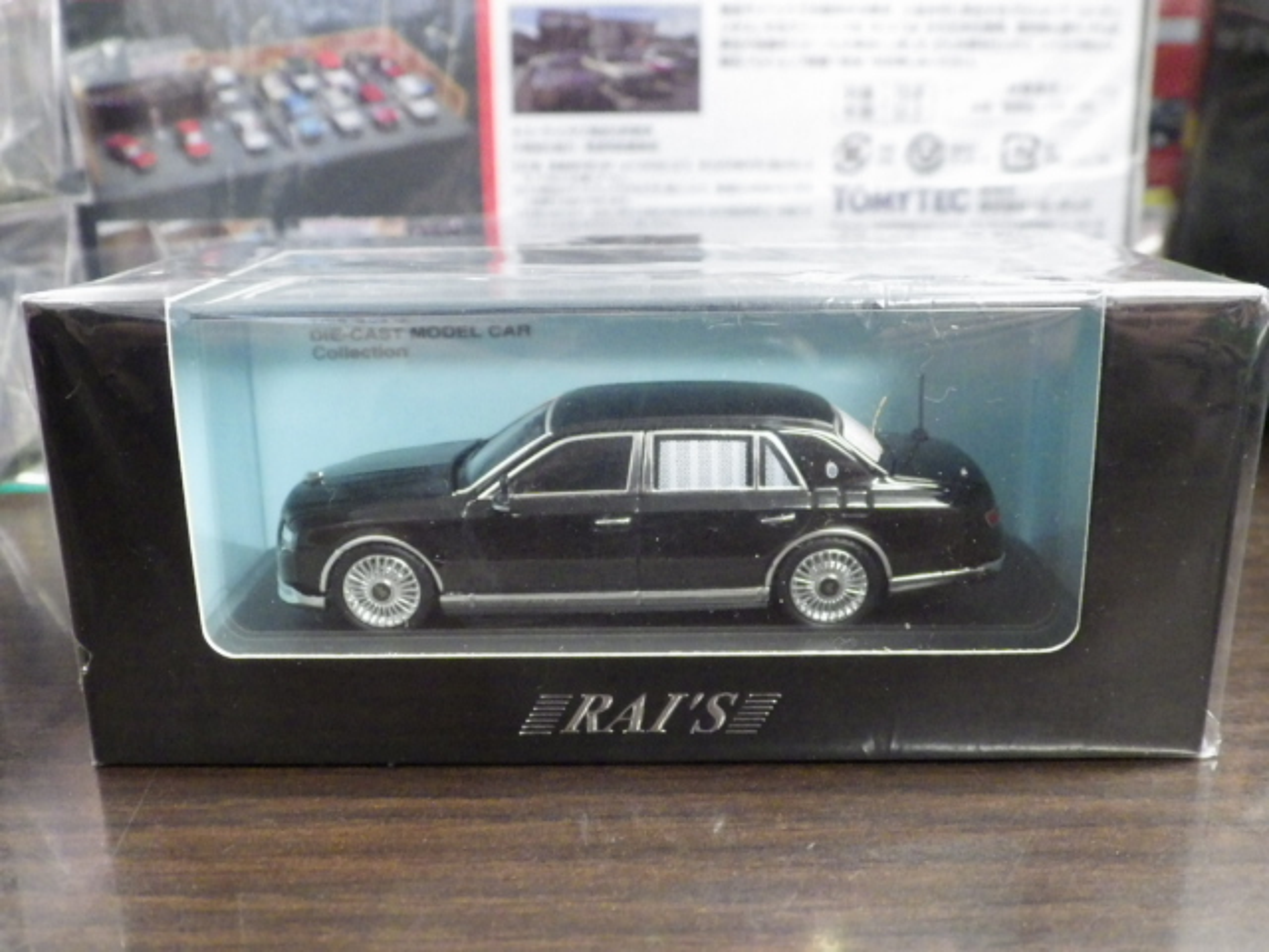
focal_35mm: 34
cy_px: 476
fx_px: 1246
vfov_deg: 41.8
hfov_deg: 54.0
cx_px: 634
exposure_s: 1/25
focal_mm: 6.2
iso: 1250
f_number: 3.4
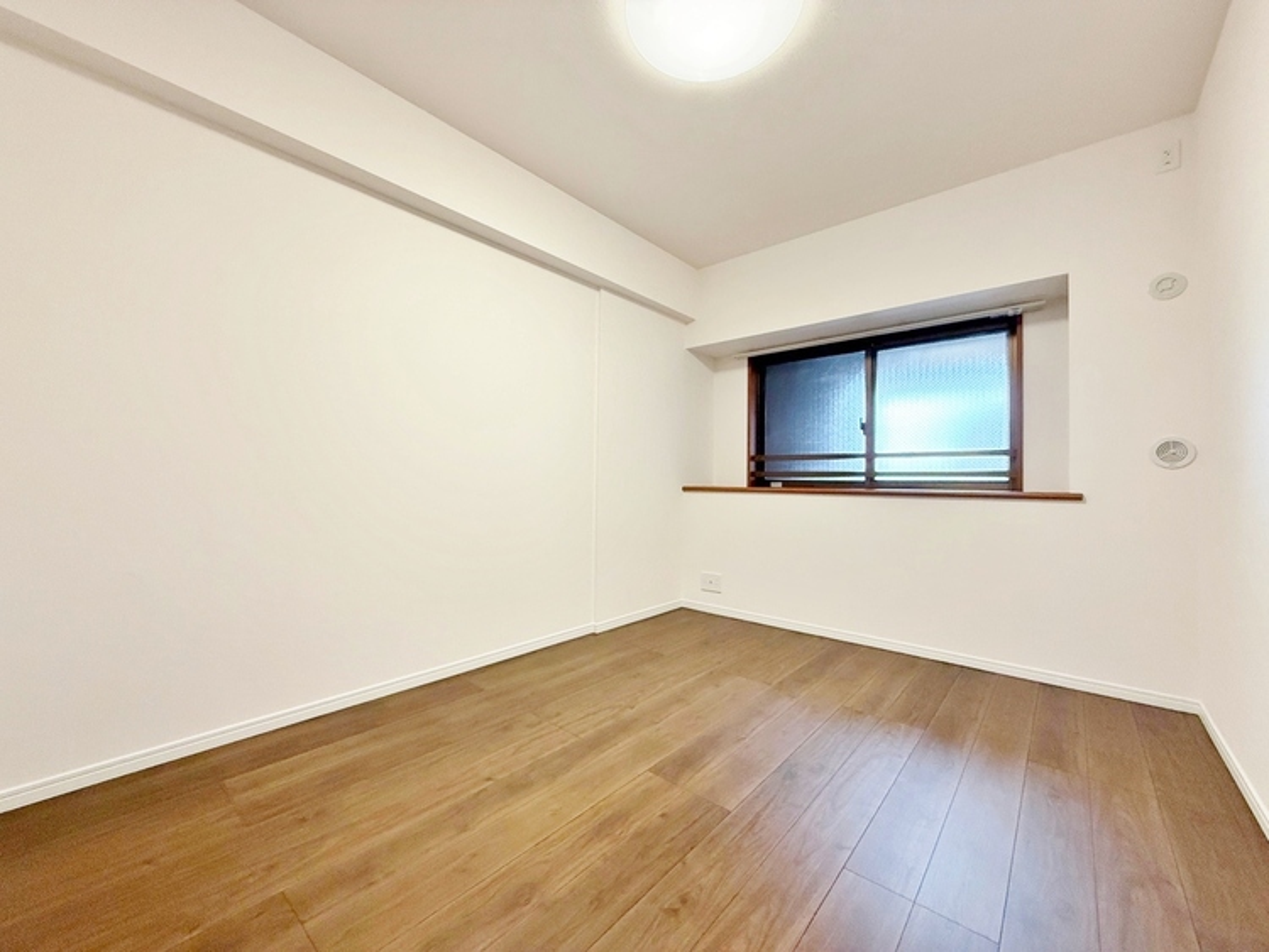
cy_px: 476
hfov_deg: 102.0
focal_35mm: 14
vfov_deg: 85.7
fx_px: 513
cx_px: 634
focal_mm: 2.22
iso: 320
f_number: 2.2
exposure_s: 1/121
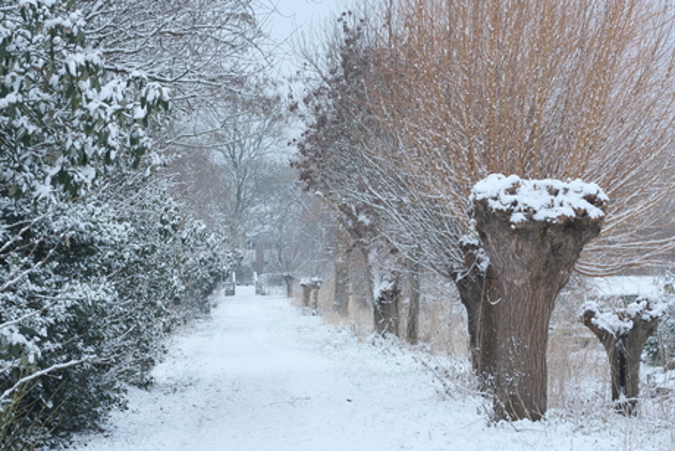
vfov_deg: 13.1
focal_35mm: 105
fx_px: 1969
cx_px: 338
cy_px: 226
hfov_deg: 19.5
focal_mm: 70
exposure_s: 1/30
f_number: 8
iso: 250
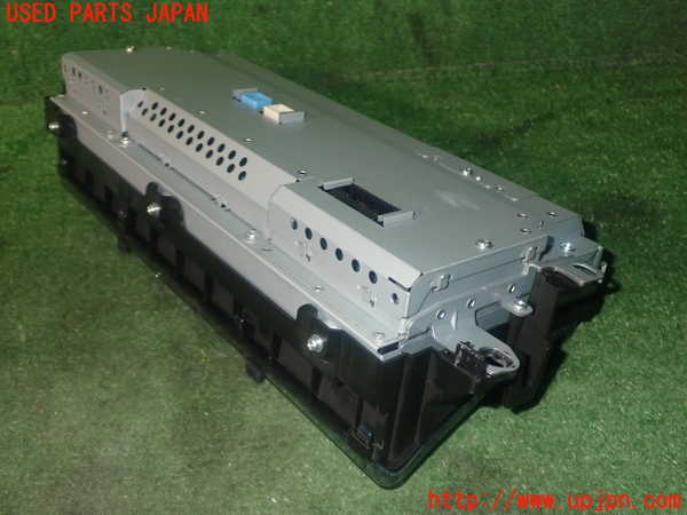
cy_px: 258
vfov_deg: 37.7
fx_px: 754
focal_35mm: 38
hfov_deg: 49.0
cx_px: 344
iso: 320
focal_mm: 6.83
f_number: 8
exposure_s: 1/40
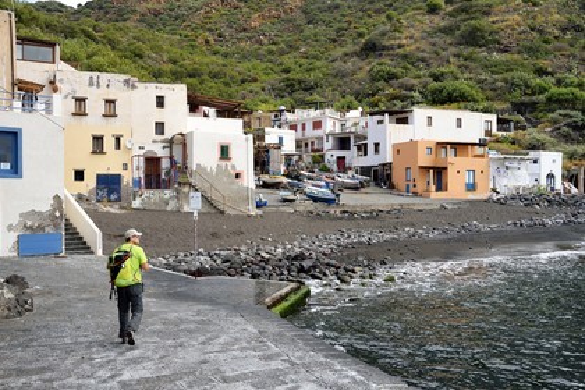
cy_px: 195
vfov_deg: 38.9
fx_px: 552
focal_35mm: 34
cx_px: 292
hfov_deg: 55.8
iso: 400
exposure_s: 1/500
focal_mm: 34
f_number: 10
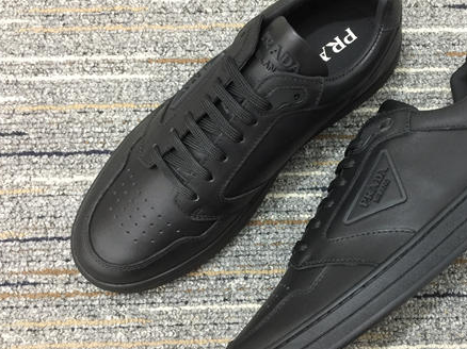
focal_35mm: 43
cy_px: 181
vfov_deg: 33.6
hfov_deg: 42.9
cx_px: 333
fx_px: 580
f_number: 2.2
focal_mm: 4.15
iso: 100
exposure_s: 1/10
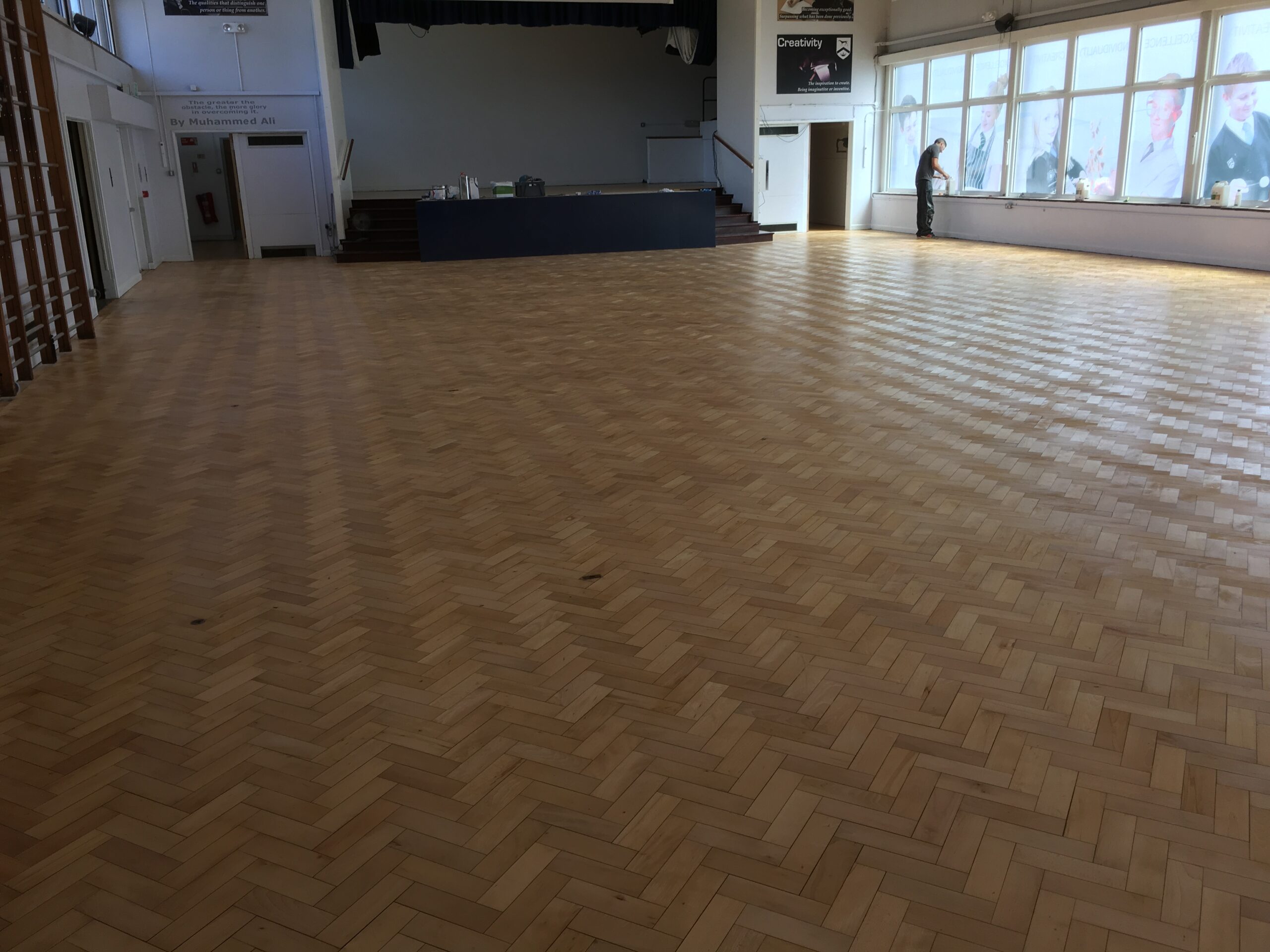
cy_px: 476
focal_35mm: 29
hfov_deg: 61.7
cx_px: 635
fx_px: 1064
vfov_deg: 48.2
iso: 25
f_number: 2.2
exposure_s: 1/120
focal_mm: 4.15
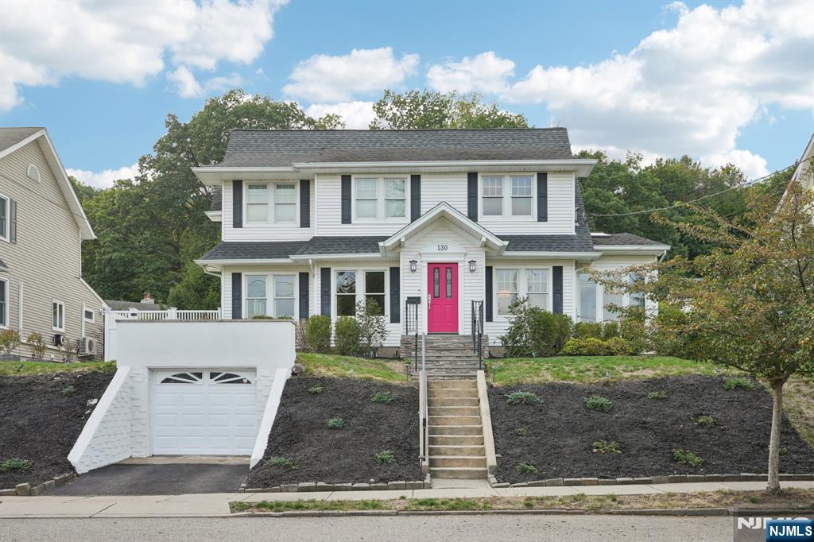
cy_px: 271
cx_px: 407
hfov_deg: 60.3
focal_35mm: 31
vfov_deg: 42.3
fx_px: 701
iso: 100
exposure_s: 1/80
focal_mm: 31
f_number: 9
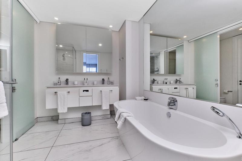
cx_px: 121
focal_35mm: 15
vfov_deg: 77.3
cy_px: 80
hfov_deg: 100.4
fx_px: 101
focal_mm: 10
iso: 500
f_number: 10
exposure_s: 1/200
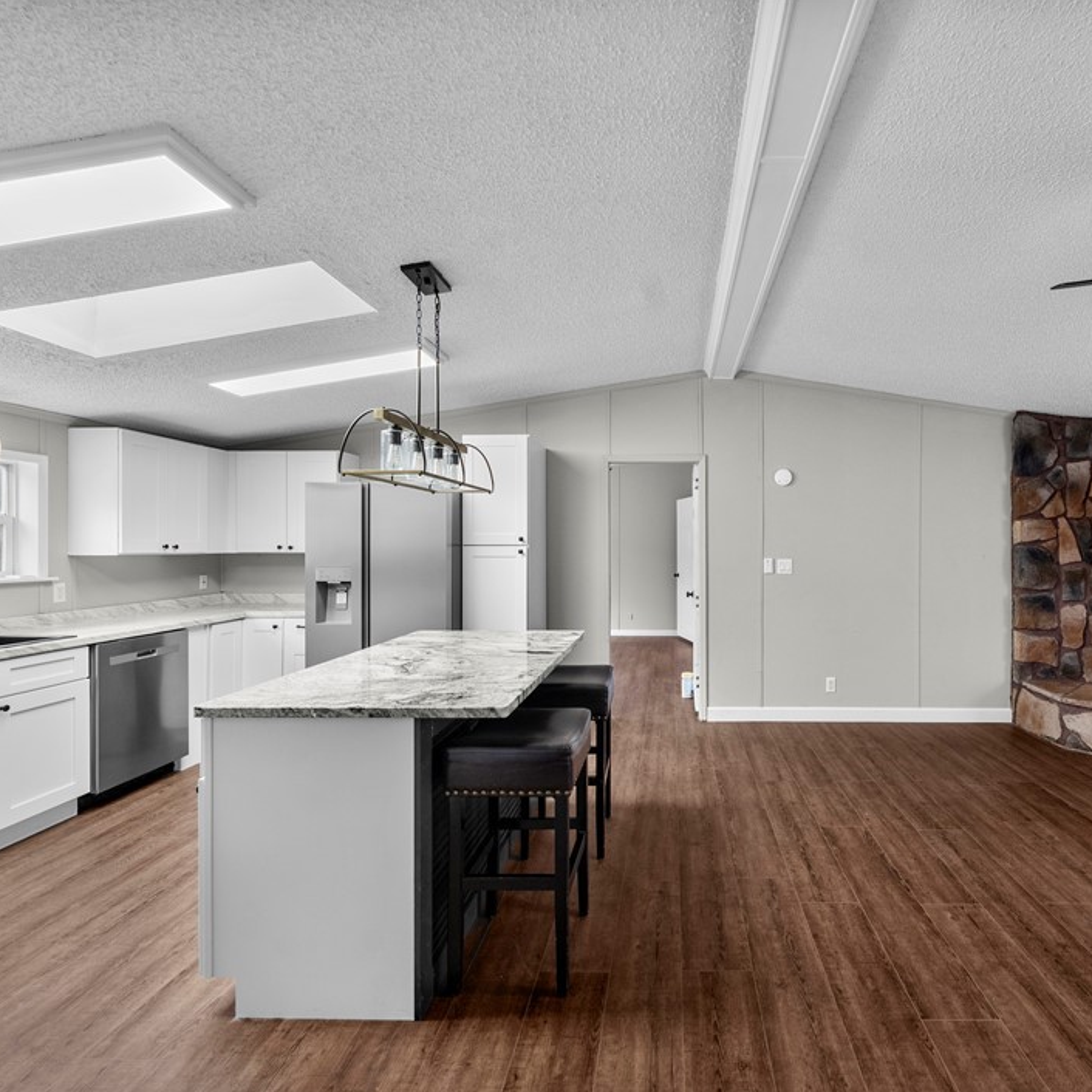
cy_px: 554
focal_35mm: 17
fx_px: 607
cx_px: 662
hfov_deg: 82.8
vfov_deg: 84.0
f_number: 6.3
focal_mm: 13
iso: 1250
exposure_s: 1/25
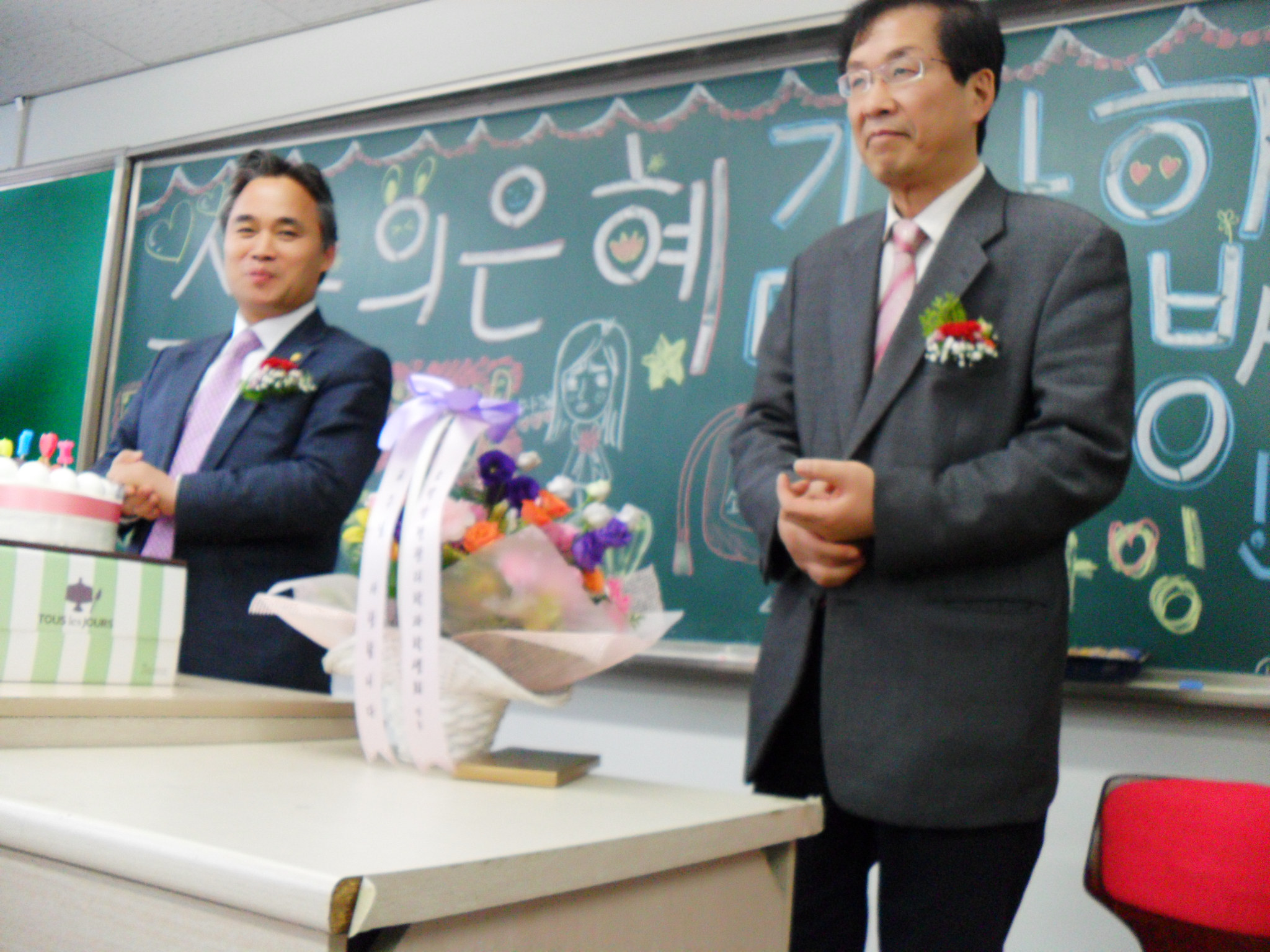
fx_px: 1284
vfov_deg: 40.7
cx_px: 635
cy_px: 476
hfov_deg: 52.6
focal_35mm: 35
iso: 200
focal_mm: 6.3
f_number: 3
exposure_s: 1/30
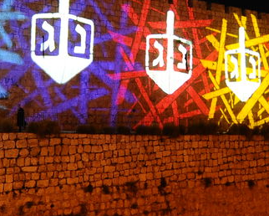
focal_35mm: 57
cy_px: 67
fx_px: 454
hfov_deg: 32.9
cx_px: 155
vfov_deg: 26.5
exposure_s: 1/15
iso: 1250
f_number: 2.8
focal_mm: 14
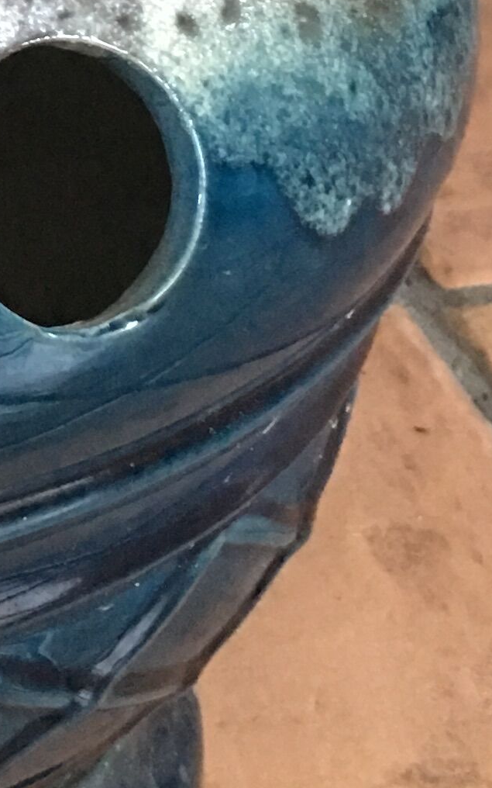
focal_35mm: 122
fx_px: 2617
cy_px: -292
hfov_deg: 10.1
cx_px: -400
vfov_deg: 16.0
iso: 160
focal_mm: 4.15
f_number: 2.2
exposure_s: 1/8
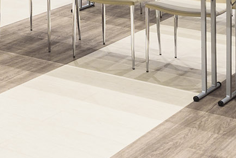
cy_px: -171
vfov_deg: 9.7
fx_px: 852
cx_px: -99
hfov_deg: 14.8
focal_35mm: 130
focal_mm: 19
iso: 400
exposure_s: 1/2
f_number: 8
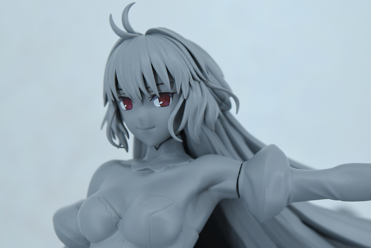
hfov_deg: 24.6
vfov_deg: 16.6
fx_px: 850
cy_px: 124
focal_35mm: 82
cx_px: 186
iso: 640
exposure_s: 1/160
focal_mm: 55
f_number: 8
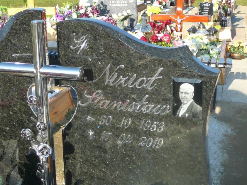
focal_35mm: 59
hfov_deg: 32.7
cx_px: 124
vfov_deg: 24.8
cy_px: 92
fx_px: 421
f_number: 3.5
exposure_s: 1/320
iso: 80
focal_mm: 8.7
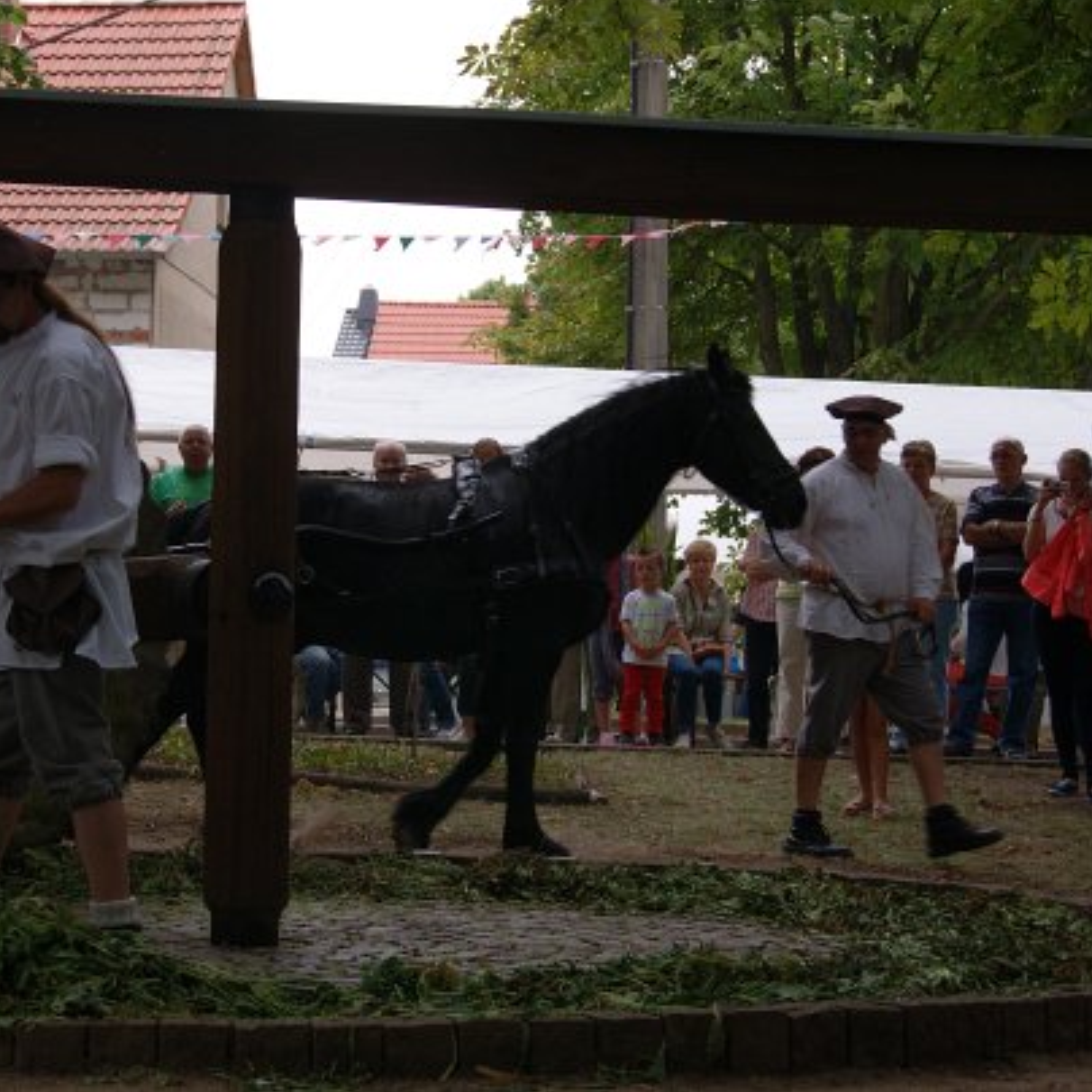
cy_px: 516
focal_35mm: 71
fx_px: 2522
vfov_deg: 24.4
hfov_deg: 24.4
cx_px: 446
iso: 100
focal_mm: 35
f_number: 6.3
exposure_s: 1/100
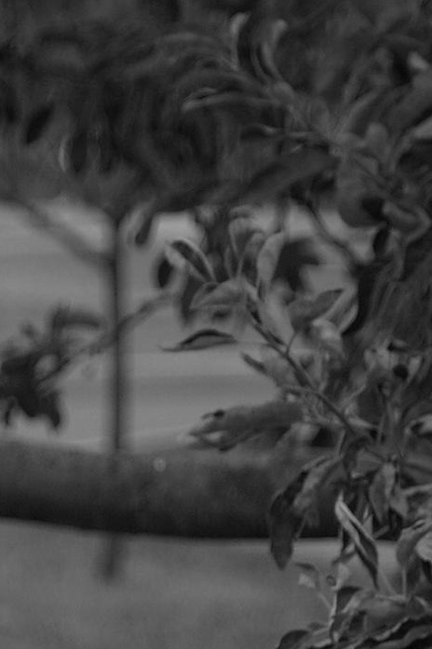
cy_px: 1735
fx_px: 5168
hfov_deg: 4.7
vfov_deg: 6.7
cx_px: -261
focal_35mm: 287
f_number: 2.8
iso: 320
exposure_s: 1/320
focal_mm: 49
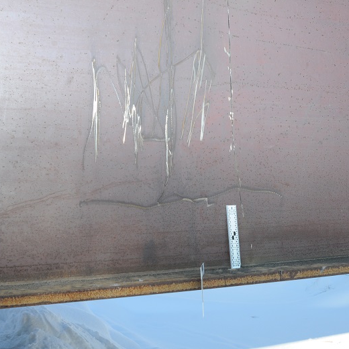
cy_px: 177
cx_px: 254
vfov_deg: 36.1
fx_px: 536
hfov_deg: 35.4
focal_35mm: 47
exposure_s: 1/250
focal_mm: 24
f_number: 9
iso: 400
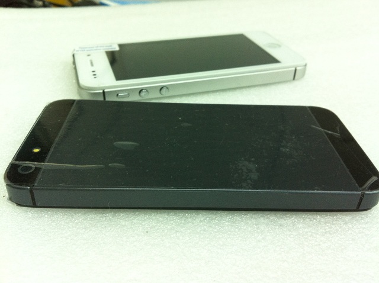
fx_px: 383
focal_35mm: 35
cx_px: 190
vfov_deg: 40.6
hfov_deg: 52.7
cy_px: 142
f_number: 2.8
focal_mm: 3.85
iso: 160
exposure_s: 1/17
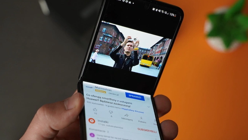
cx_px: 126
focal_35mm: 61
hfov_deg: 34.3
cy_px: 83
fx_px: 401
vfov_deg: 19.7
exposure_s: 1/160
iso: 2500
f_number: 4
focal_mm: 49
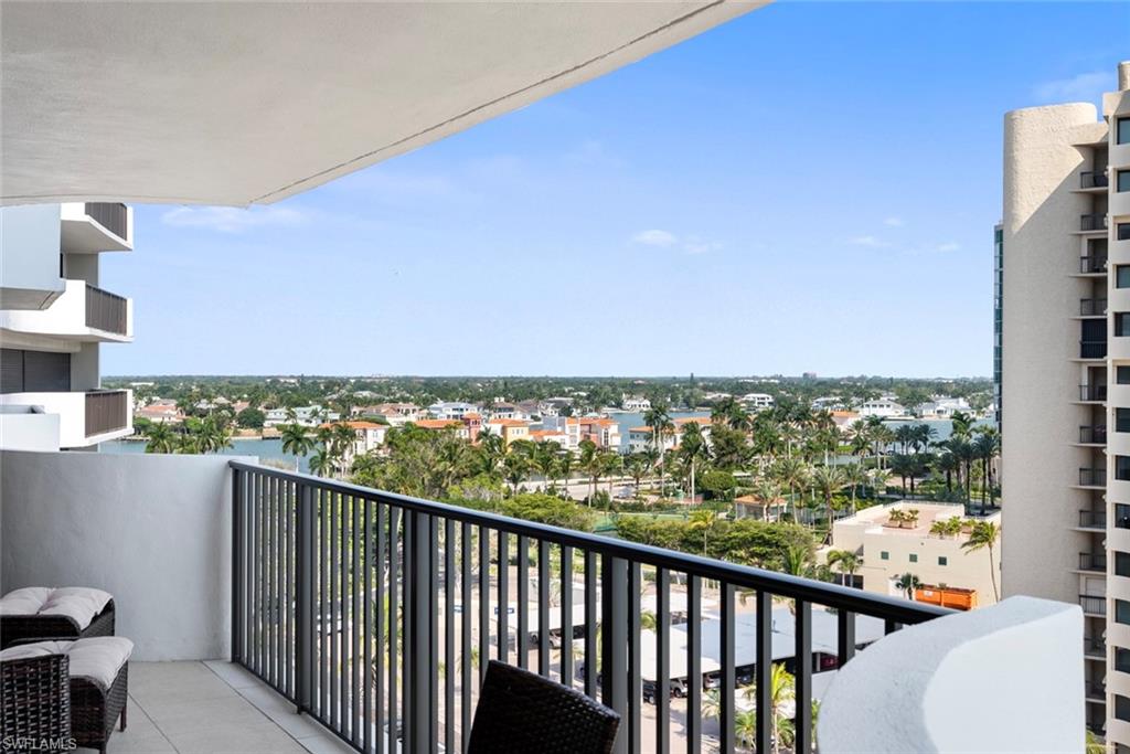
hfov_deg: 54.4
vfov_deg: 37.9
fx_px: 1099
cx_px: 565
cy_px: 377
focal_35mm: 35
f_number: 9
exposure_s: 1/80
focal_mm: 35
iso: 100
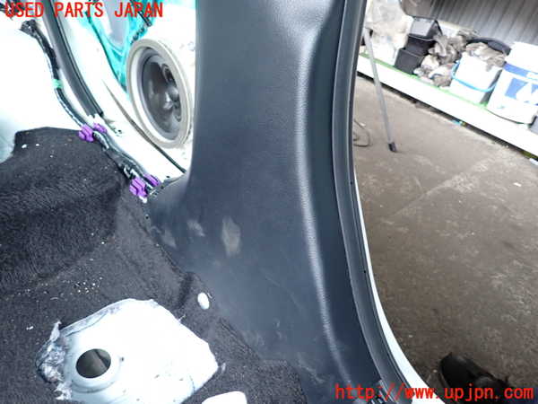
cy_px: 202
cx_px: 269
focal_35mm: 25
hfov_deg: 69.4
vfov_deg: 54.9
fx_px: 389
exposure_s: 1/30
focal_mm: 4.5
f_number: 2
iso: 250
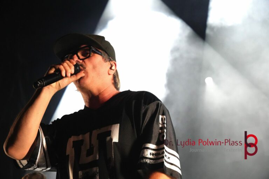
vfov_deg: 17.2
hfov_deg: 25.5
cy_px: 90
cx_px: 134
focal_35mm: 80
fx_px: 594
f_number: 4.5
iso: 6400
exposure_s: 1/125
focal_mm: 53
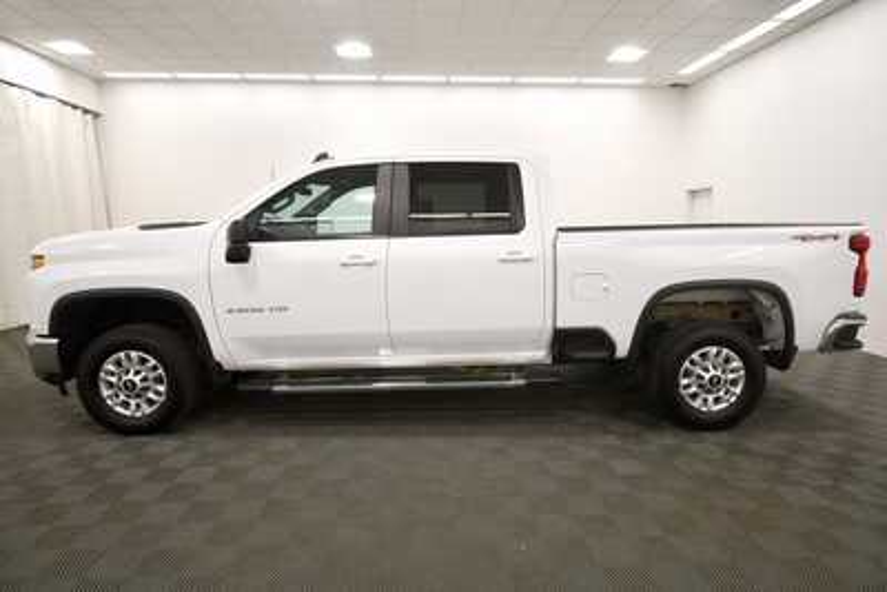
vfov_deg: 59.5
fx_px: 518
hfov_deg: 81.2
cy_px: 296
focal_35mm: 21
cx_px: 444
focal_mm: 14
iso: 800
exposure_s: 1/250
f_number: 5
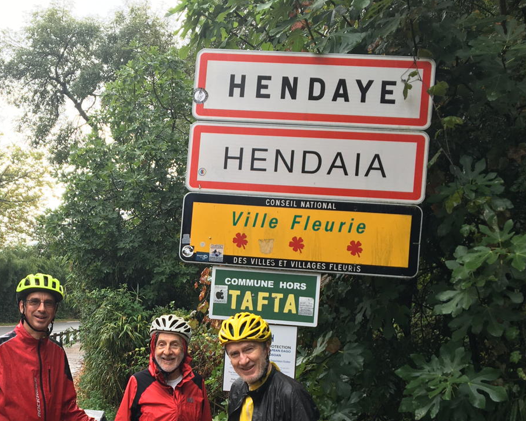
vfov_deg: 31.7
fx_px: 732
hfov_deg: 38.9
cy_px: 300
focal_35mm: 47
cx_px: 160
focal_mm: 4.15
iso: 25
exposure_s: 1/109
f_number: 2.2
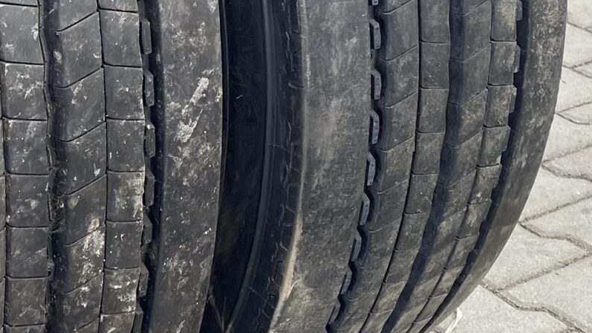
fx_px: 1428
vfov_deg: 13.0
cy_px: -42
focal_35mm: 91
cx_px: 72
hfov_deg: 22.9
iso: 32
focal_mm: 4.25
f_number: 1.8
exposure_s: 1/322
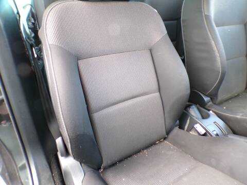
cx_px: 124
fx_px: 171
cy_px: 92
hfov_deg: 71.6
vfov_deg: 56.8
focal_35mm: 24
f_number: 3
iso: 162
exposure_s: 1/34
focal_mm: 4.3
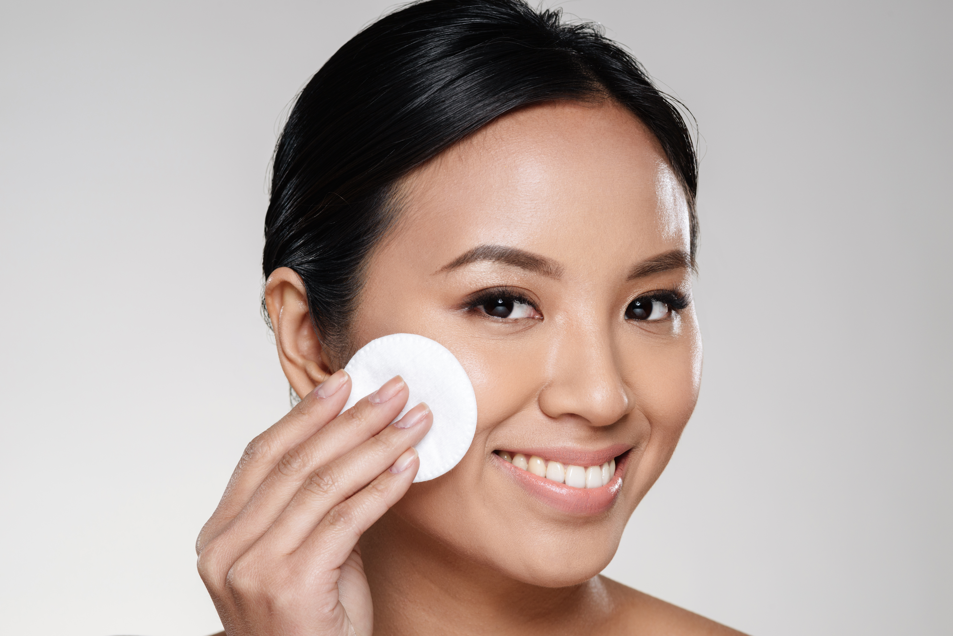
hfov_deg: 19.5
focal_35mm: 105
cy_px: 318
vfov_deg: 13.1
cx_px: 476
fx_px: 2780
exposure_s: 1/160
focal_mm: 105
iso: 320
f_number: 11
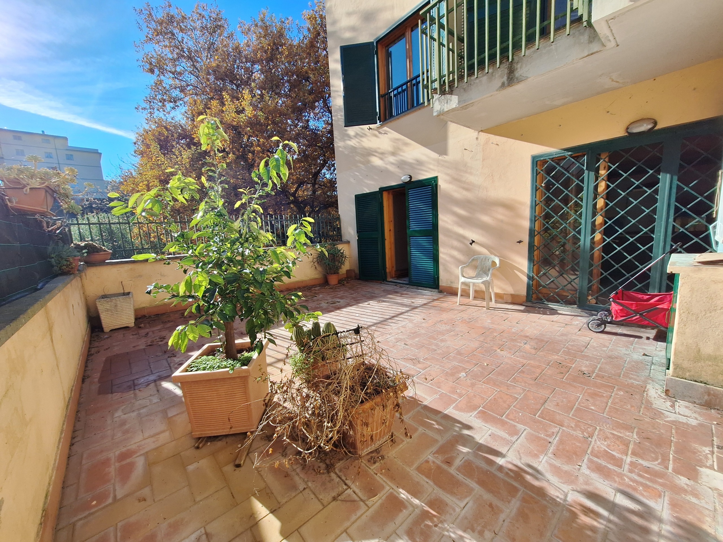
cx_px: 362
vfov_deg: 89.9
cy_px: 271
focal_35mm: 13
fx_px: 272
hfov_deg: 106.2
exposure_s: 1/1776
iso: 40
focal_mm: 1.74
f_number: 2.2
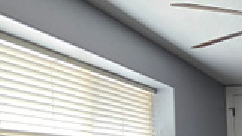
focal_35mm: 56
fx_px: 359
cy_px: 170
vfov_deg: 19.9
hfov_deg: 27.1
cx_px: 357
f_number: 2.2
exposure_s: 1/60
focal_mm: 2.2
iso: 200
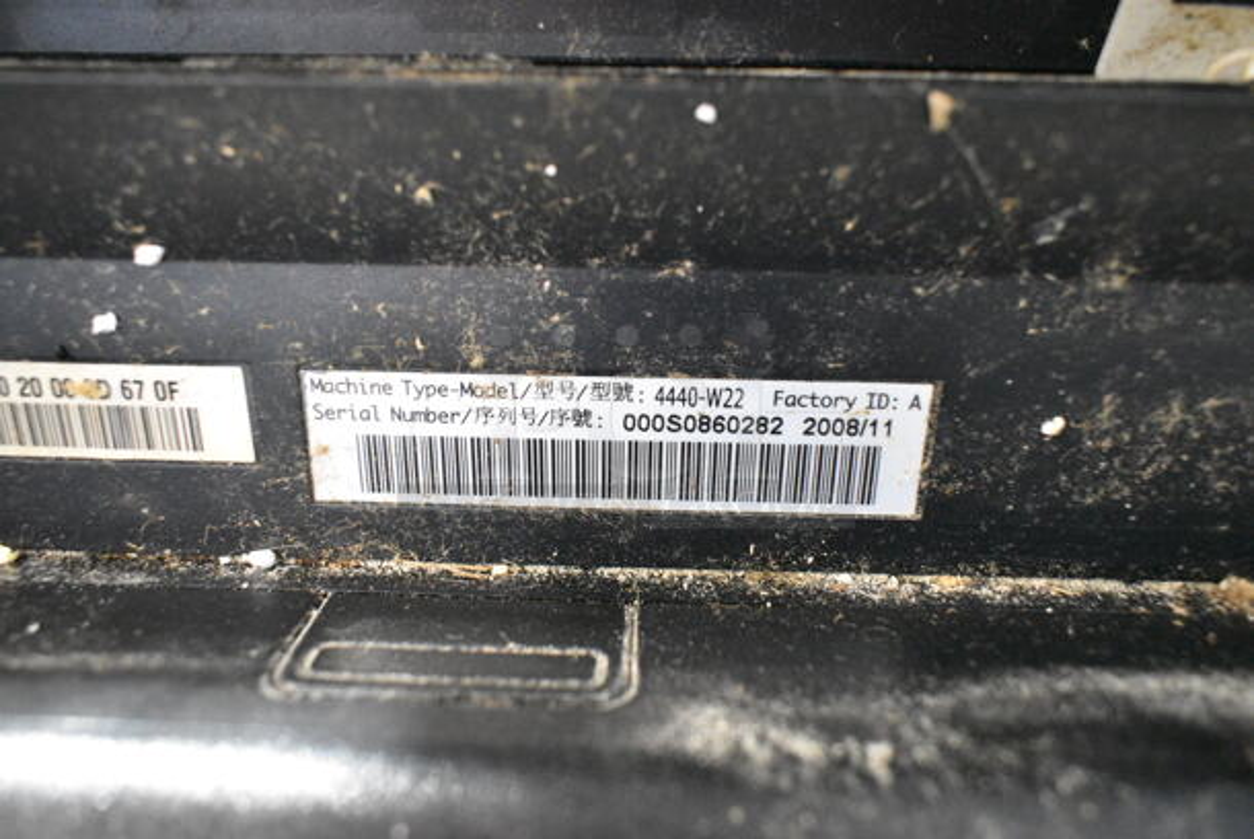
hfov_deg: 67.3
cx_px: 627
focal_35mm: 27
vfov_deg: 48.0
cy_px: 420
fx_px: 941
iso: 6400
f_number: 4.5
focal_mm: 18
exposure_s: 1/80
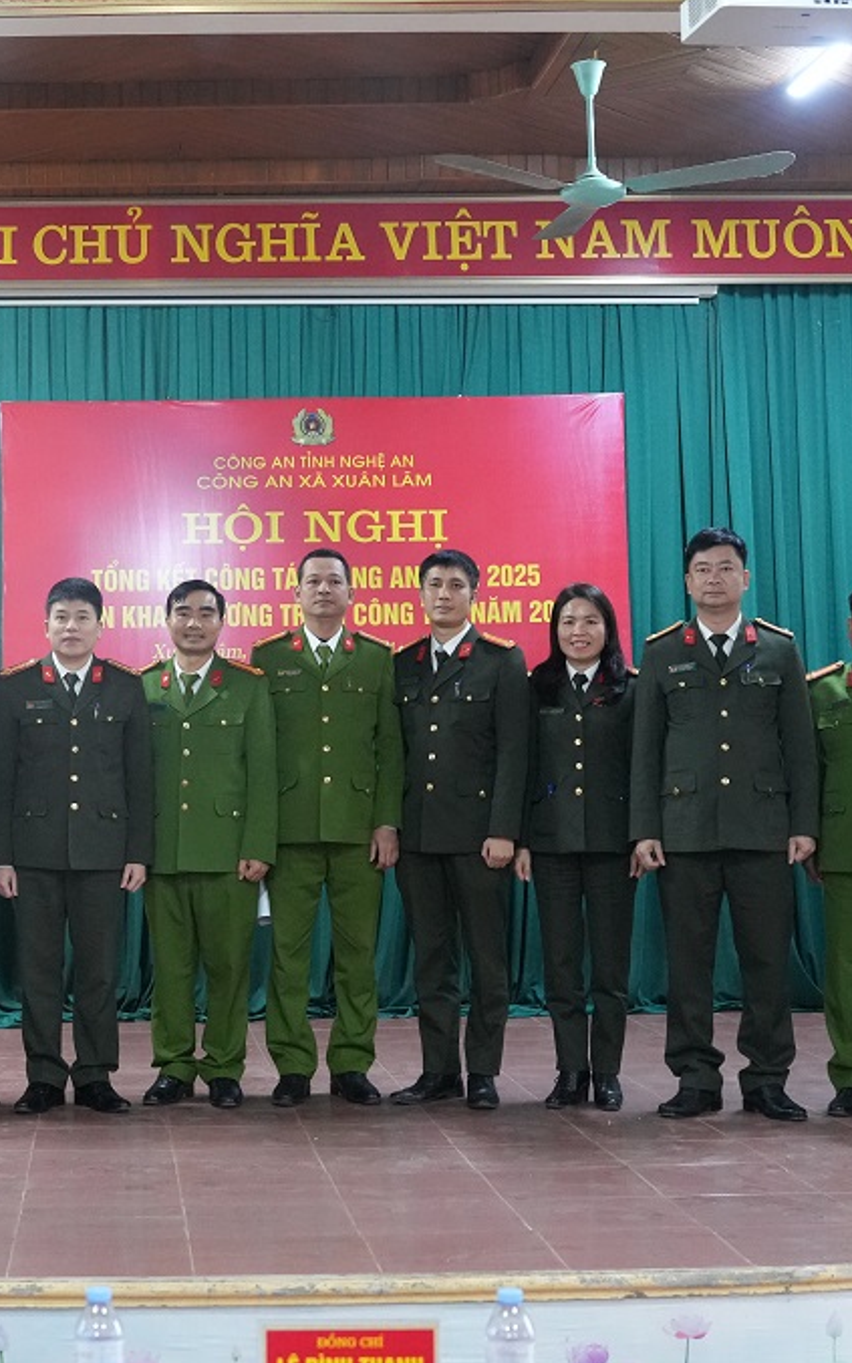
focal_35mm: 57
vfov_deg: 35.7
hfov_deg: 22.2
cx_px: 85
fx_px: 2118
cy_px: 685
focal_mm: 25
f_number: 2.8
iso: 4000
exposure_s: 1/125
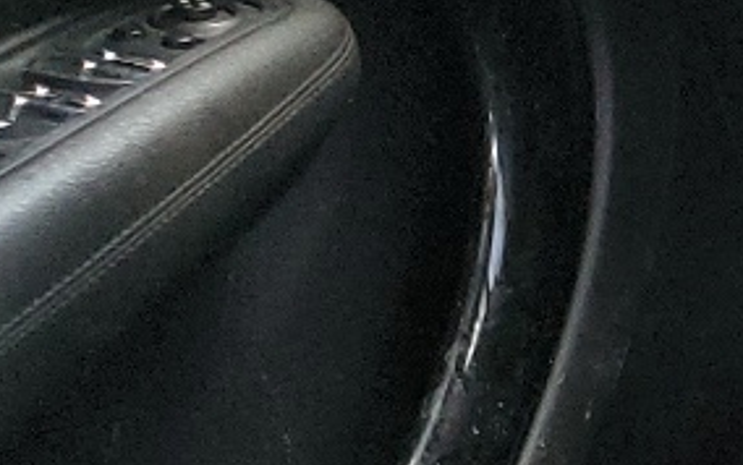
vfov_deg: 8.5
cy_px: 413
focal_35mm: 155
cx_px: 2017
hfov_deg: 10.6
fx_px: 3141
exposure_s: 1/60.2
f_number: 1.5
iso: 107
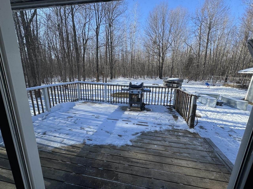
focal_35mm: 14
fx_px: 102
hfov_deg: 102.1
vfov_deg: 85.7
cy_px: 94
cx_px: 126
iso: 40
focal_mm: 2.22
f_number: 2.2
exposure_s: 1/479
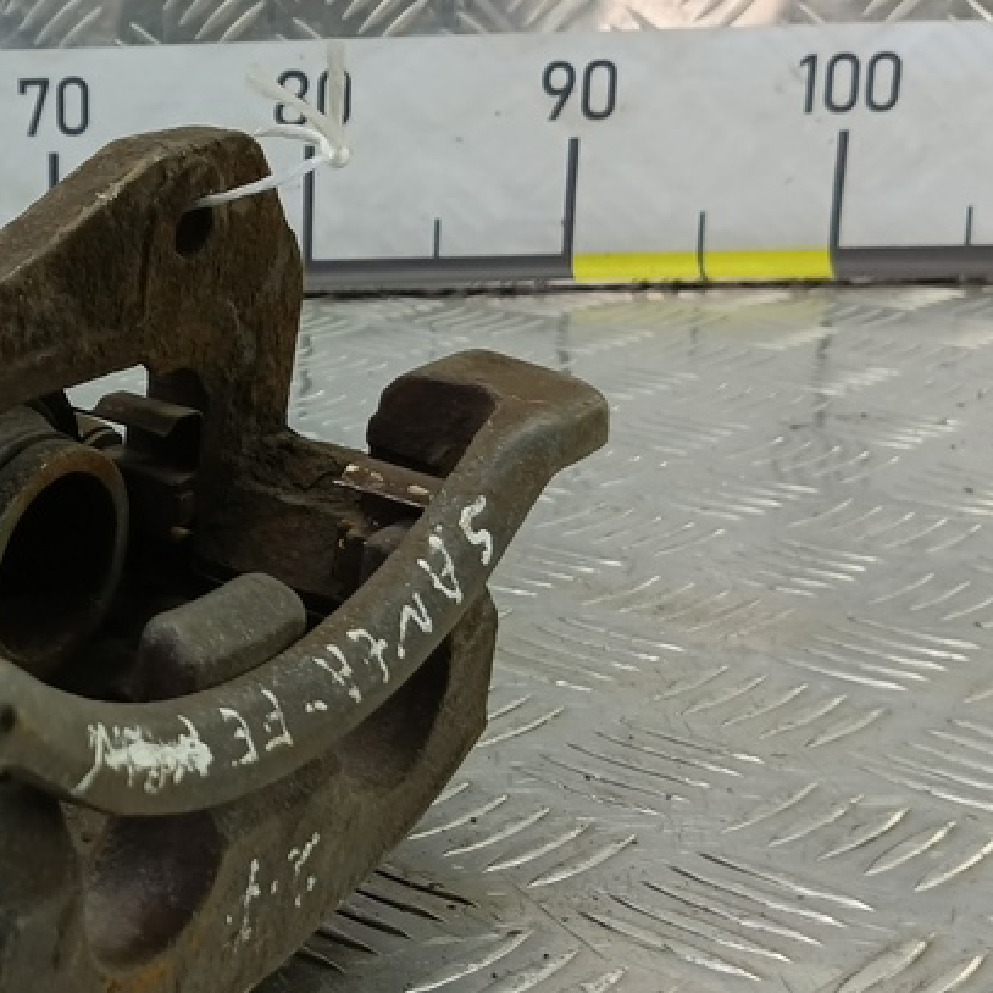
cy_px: 481
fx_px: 1947
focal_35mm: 60
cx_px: -51
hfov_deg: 26.7
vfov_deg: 28.6
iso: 169
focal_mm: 4.11
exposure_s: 1/50
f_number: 1.6
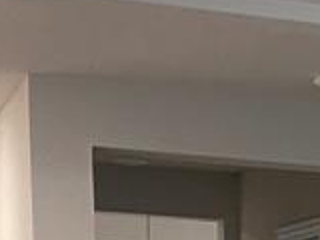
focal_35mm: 166
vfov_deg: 8.0
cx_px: 566
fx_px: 1535
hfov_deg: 11.1
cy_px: 646
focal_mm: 4.25
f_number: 1.8
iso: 200
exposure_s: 1/60
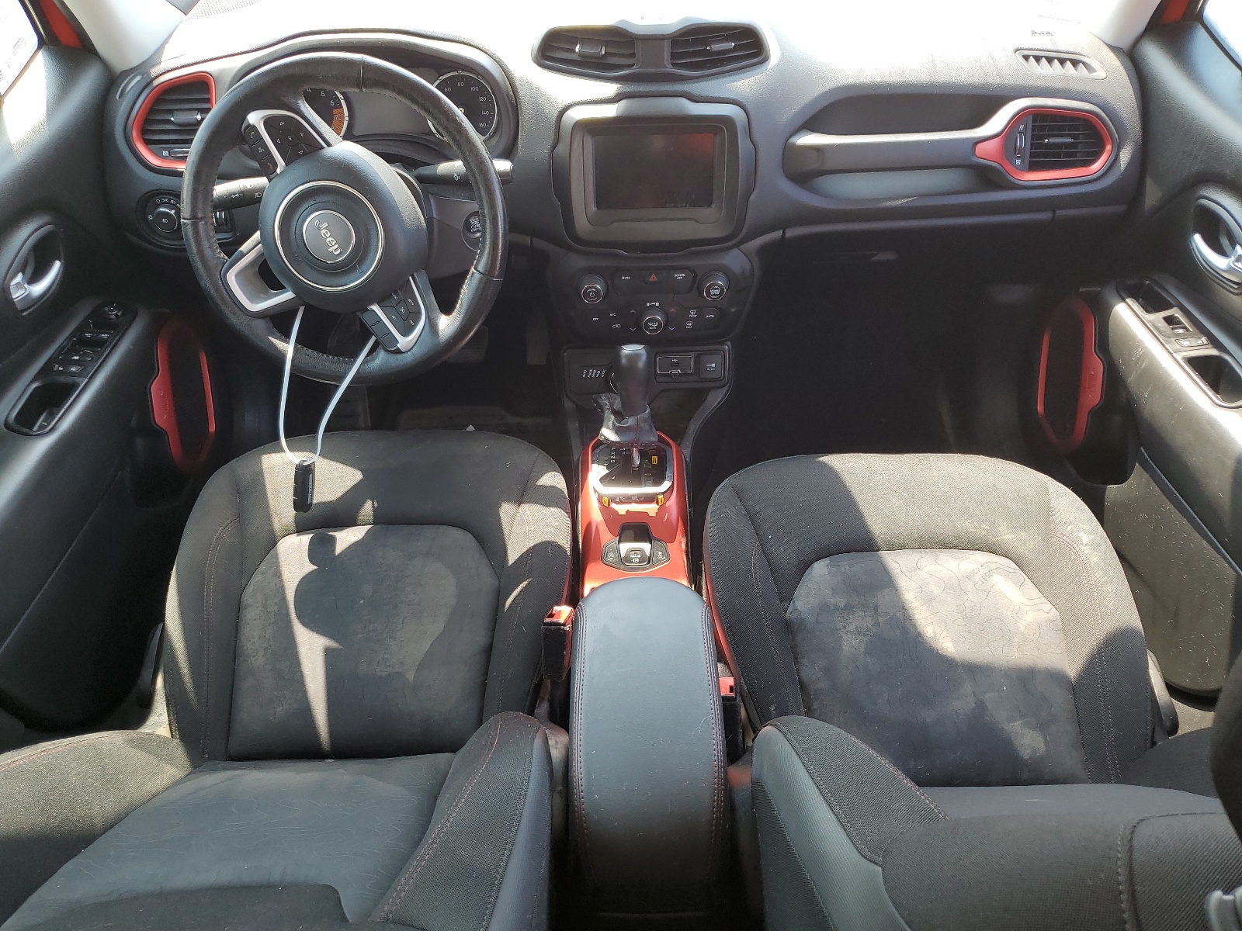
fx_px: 933
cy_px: 466
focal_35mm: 26
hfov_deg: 67.3
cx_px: 621
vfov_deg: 53.1
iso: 50
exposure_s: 1/172
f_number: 1.5
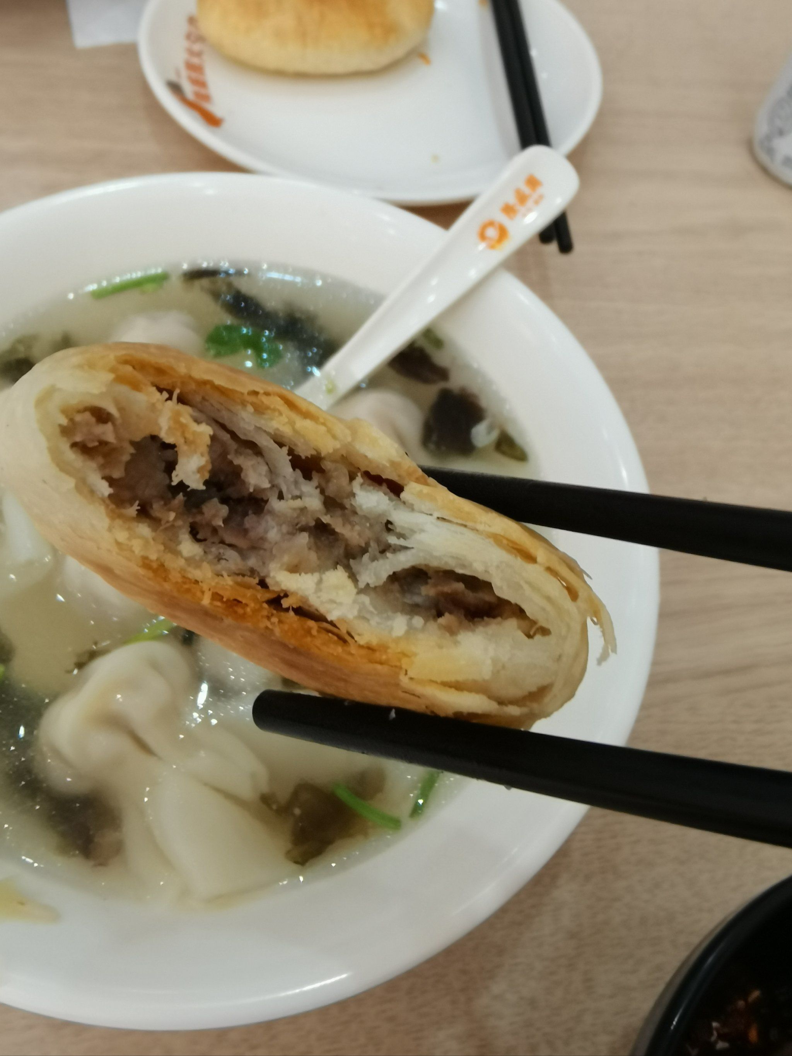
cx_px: 396
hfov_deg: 51.4
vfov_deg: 65.3
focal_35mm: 27
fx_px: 824
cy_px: 528
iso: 160
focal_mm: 2.26
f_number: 2.2
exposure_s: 1/50
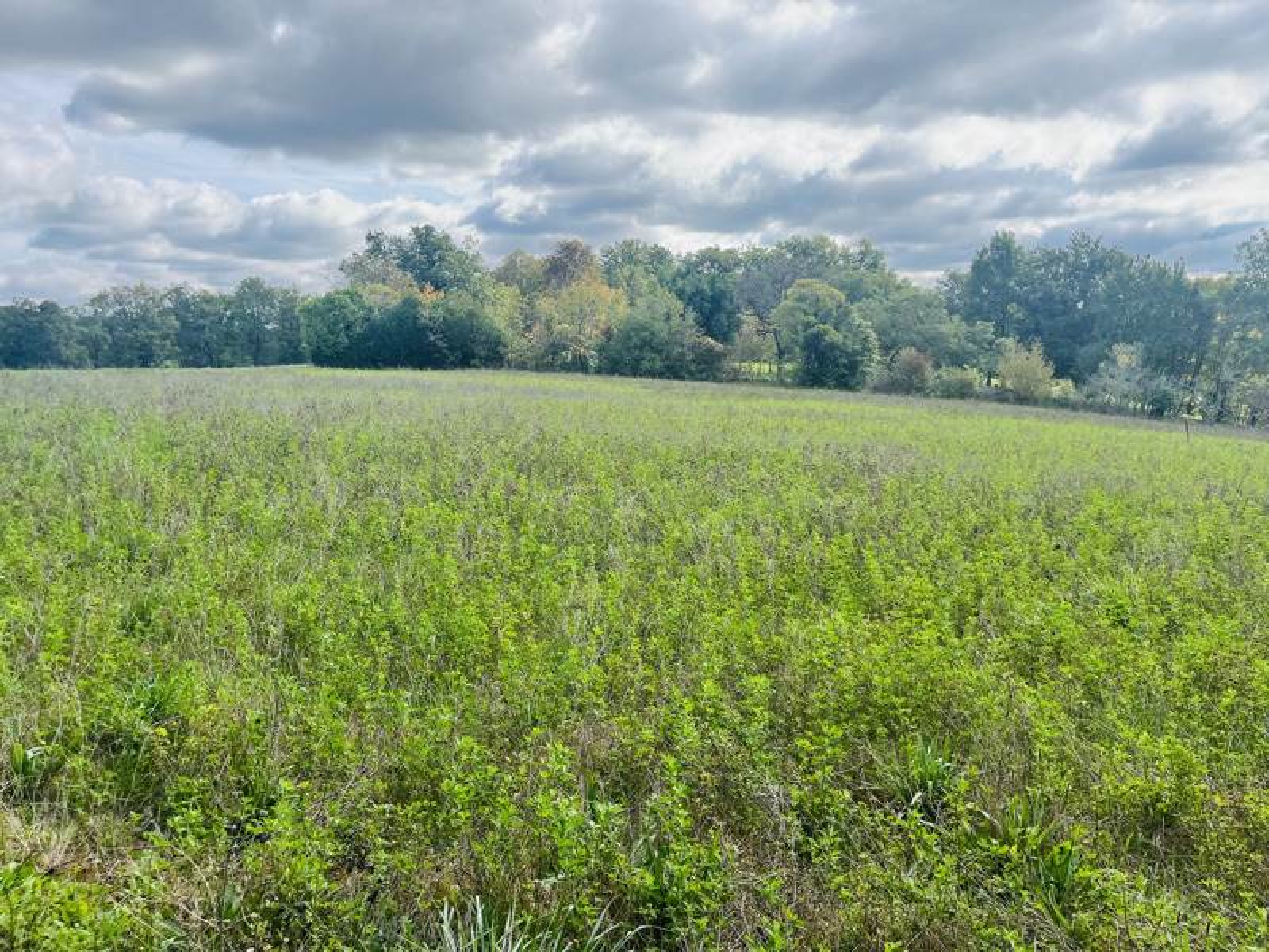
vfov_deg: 53.1
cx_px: 634
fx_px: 953
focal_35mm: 26
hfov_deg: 67.3
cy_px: 476
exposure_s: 1/2024
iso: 50
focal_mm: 5.1
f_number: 1.6
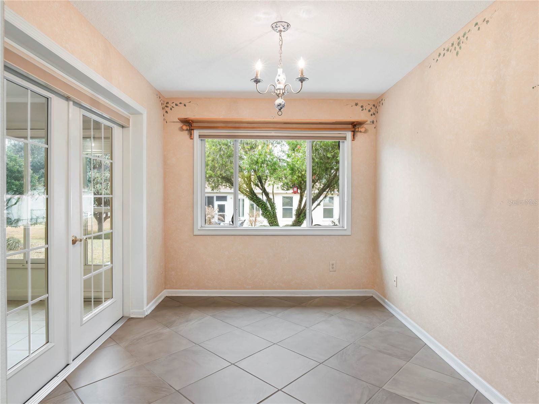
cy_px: 202
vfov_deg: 66.0
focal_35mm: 20
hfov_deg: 81.7
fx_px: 311
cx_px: 270
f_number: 5.6
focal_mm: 10
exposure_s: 1/15
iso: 1600
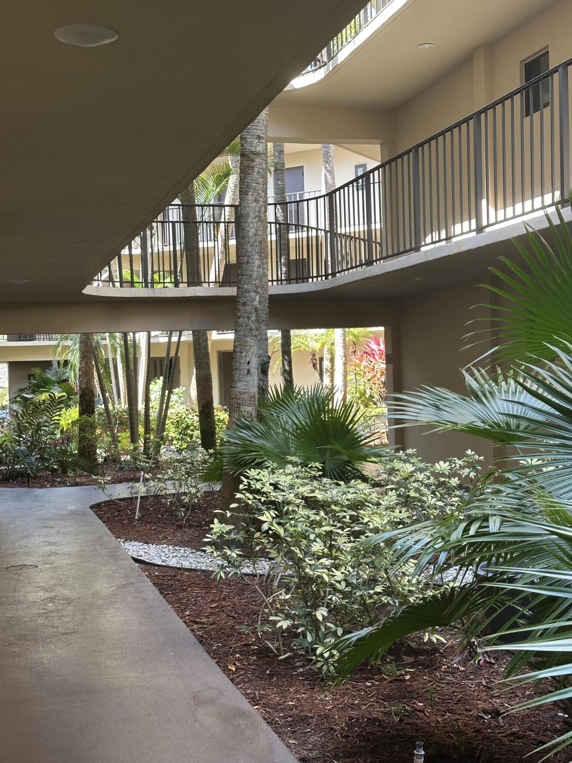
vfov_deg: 39.7
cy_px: 382
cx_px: 286
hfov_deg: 30.3
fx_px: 1058
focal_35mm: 48
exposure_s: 1/121
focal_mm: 6.86
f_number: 1.78
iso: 64
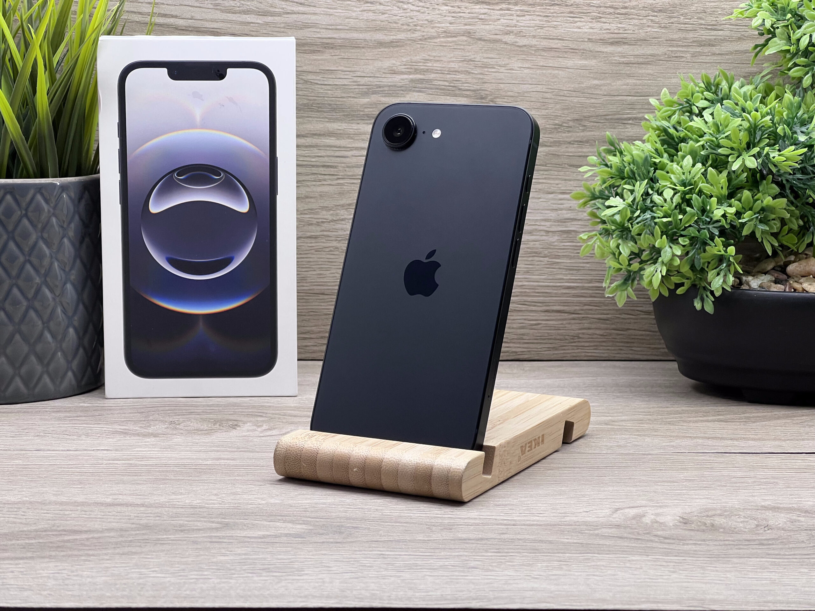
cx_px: 408
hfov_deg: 25.3
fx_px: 1813
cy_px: 306
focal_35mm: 77
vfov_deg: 19.1
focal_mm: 9
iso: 80
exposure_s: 1/100
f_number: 2.8
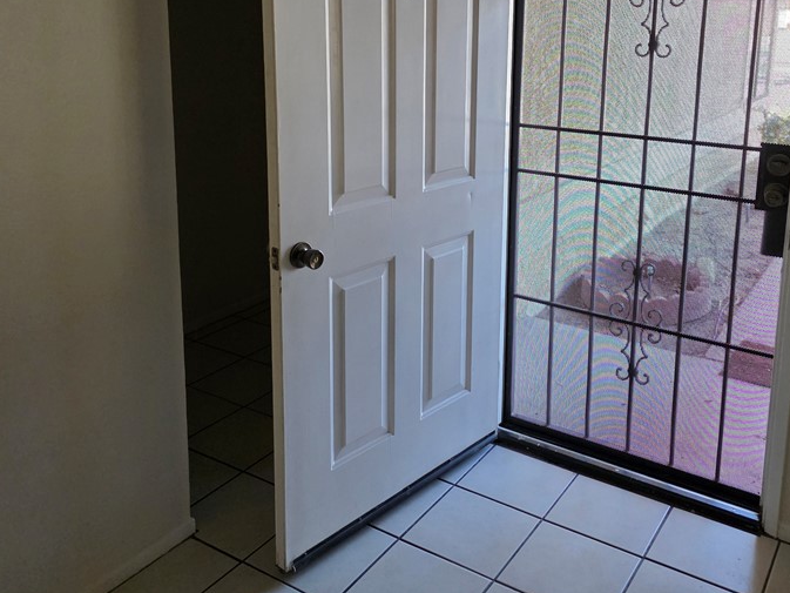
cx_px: 441
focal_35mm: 35
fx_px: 799
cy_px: 154
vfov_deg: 39.7
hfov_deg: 52.5
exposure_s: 1/120
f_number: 1.7
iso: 400
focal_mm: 6.3
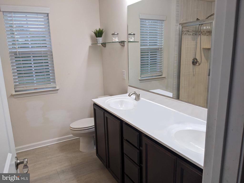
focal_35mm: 27
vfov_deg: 51.4
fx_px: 190
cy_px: 92
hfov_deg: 65.3
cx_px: 122
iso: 89
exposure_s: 1/120
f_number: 1.73
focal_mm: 4.38
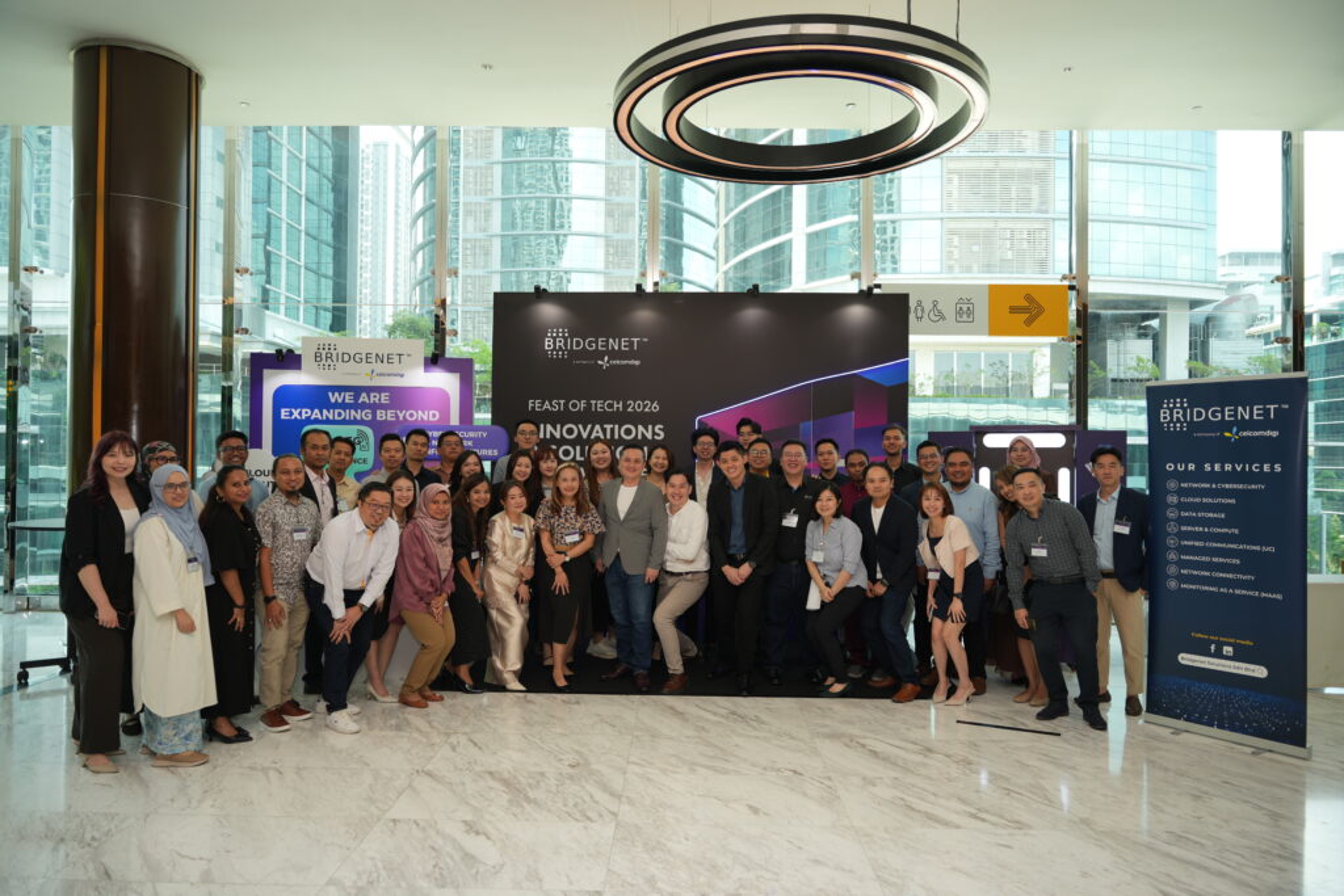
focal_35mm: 24
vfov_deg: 53.1
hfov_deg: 73.7
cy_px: 448
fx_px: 896
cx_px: 672
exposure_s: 1/160
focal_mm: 24
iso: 125
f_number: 2.8
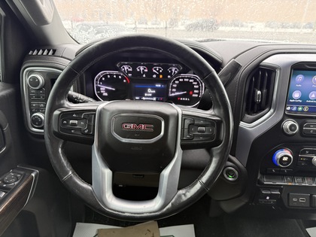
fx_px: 219
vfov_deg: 56.8
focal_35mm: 24
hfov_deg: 71.6
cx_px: 158
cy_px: 118
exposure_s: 1/60
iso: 320
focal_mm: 6.76
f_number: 1.78
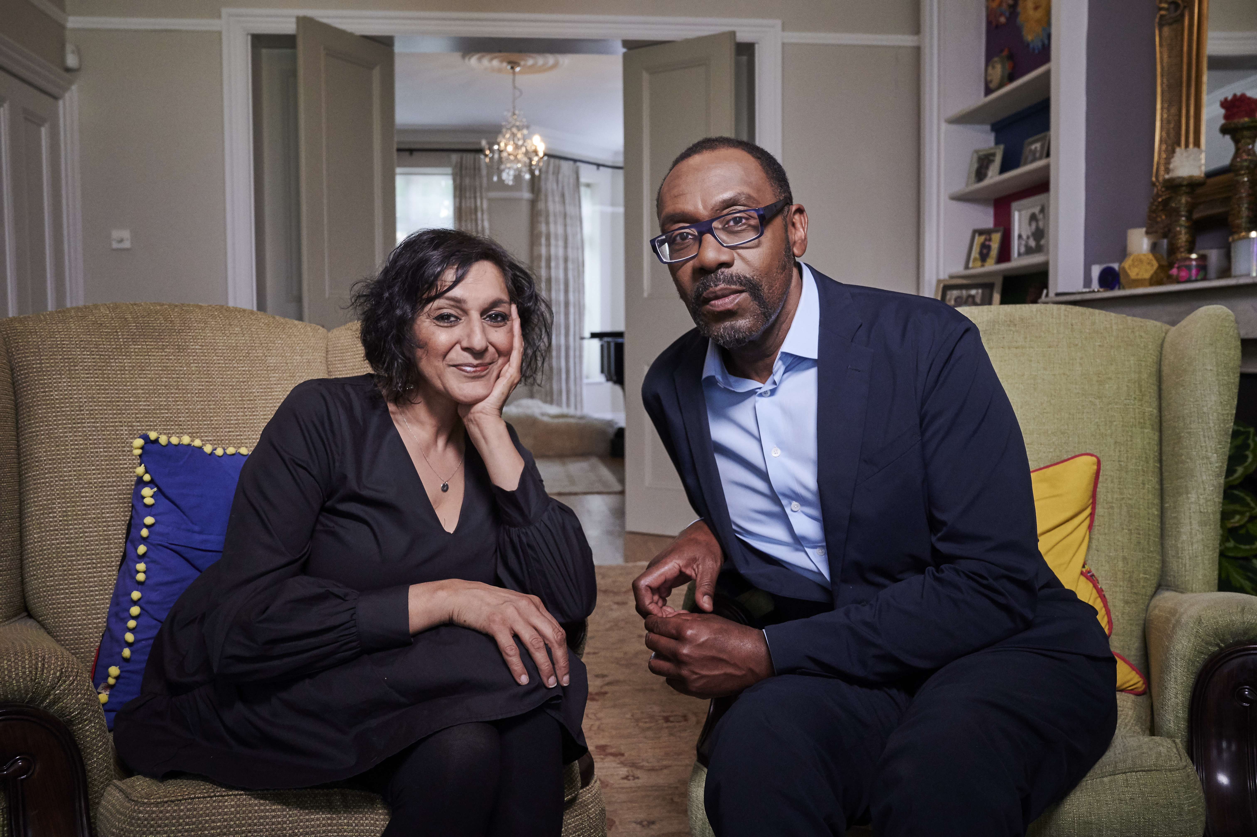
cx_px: 628
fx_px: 1047
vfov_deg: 43.6
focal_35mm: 30
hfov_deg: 62.0
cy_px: 418
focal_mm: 30
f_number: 6.3
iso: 2000
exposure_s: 1/125
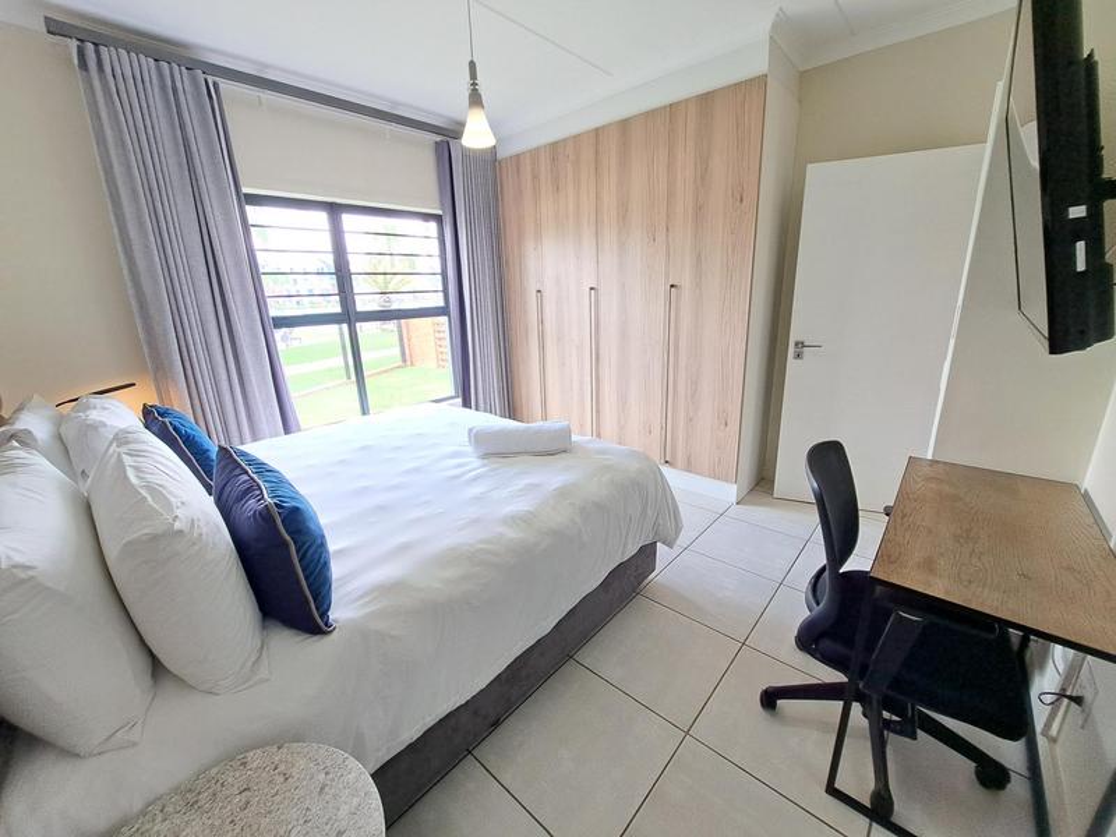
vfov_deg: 89.9
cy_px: 418
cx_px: 558
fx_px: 419
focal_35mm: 13
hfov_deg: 106.2
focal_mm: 1.74
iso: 125
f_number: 2.2
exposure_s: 1/50
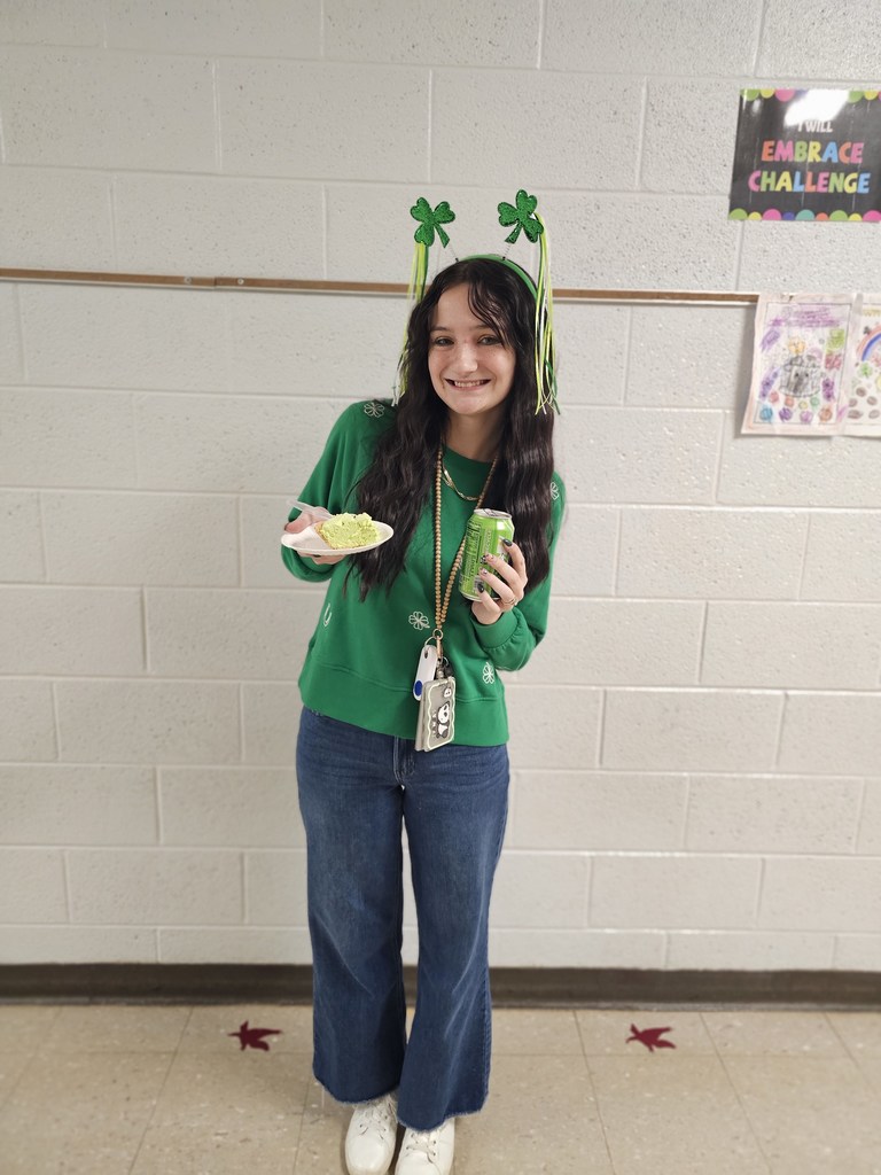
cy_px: 588
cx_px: 440
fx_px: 780
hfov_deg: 58.9
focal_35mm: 23
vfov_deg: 73.9
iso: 640
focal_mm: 6.3
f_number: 1.7
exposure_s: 1/40
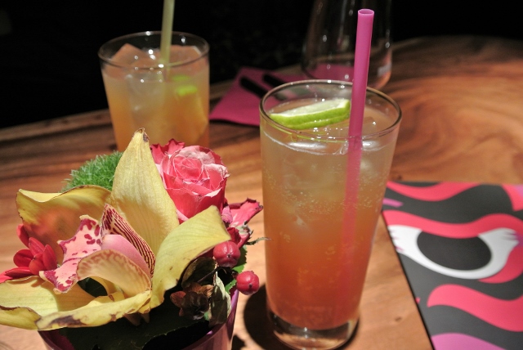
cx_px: 262
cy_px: 175
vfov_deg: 36.0
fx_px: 538
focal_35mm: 37
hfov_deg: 51.8
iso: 450
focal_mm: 14
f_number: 4
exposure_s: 1/60
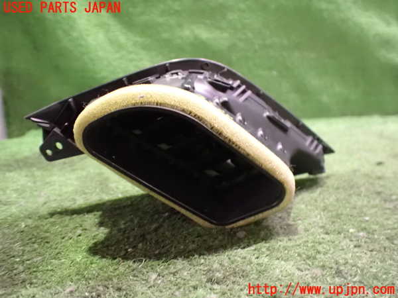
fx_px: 345
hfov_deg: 60.0
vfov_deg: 46.8
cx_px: 199
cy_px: 149
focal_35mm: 30
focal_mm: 5.4
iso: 1600
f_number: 2.3
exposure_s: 1/20
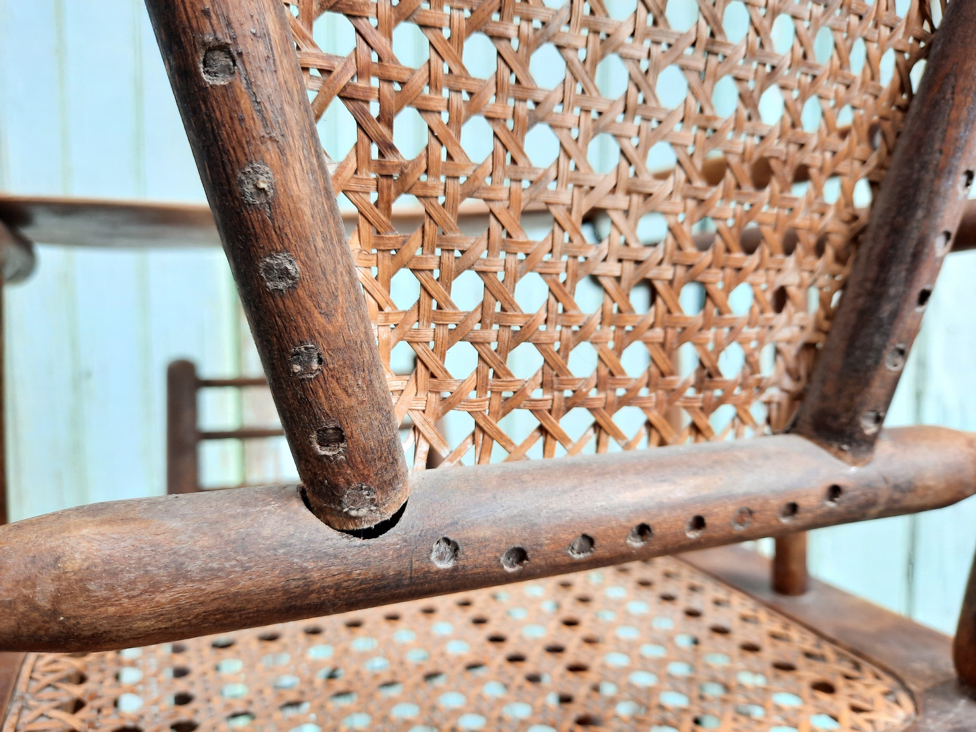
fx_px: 705
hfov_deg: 69.4
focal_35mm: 25
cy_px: 366
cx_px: 488
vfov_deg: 54.9
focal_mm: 4.6
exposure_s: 1/100
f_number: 2
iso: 40
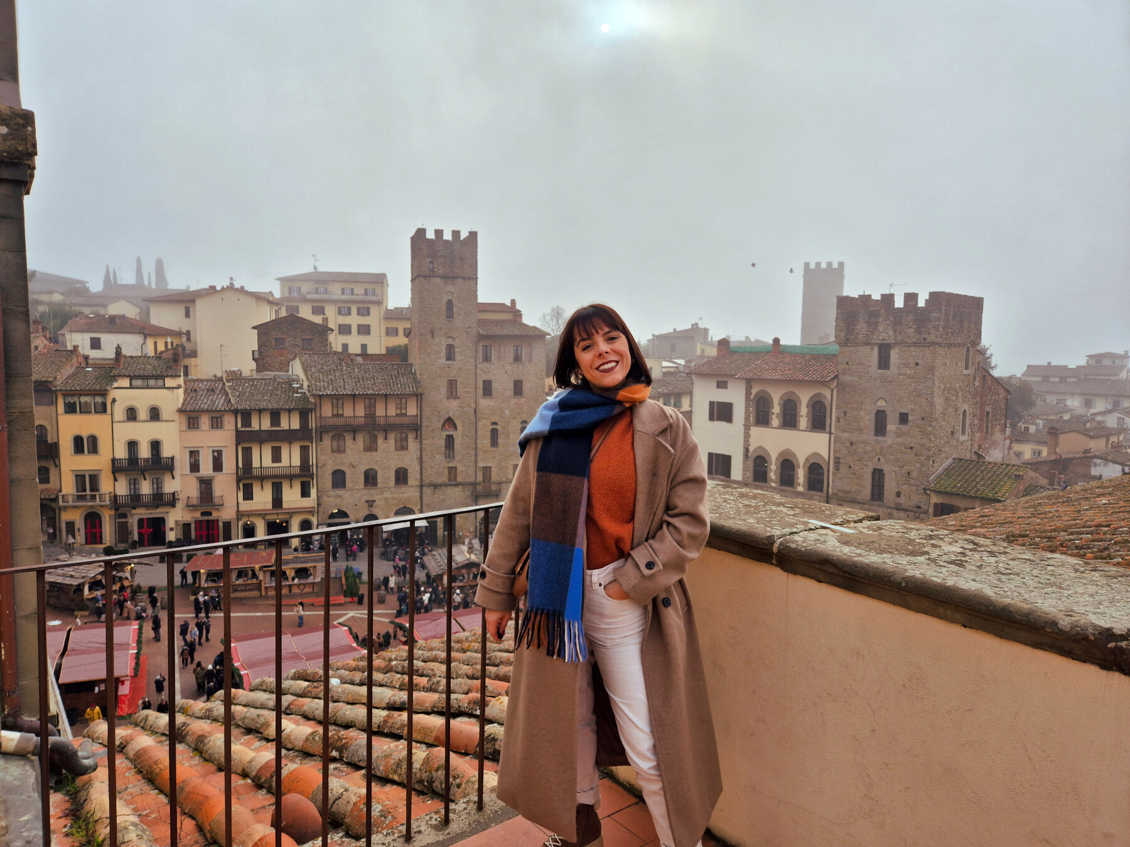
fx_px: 751
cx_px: 565
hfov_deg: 73.9
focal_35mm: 23
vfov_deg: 58.9
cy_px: 424
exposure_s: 1/1600
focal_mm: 5.4
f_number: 1.8
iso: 25
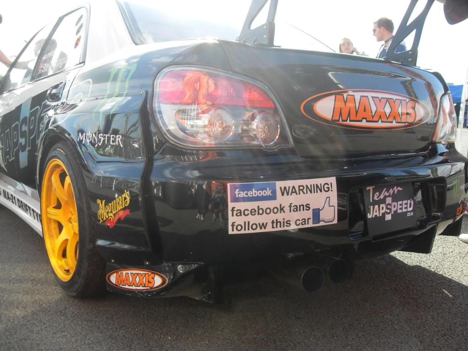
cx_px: 234
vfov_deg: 41.8
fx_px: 460
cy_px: 176
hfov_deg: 54.0
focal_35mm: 34
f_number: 2.8
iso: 80
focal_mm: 6.3
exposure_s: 1/350
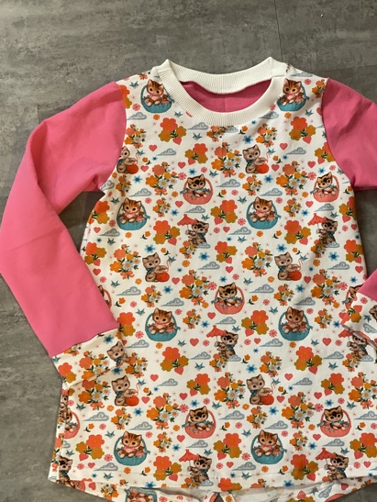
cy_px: 285
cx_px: 228
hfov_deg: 19.4
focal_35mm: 76
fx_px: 1102
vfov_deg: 25.6
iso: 400
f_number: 2
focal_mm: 6
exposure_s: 1/25
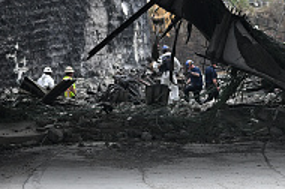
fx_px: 1857
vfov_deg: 5.8
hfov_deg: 8.8
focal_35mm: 235
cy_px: 0
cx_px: 150
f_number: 1.8
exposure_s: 1/1250
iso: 125
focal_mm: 50
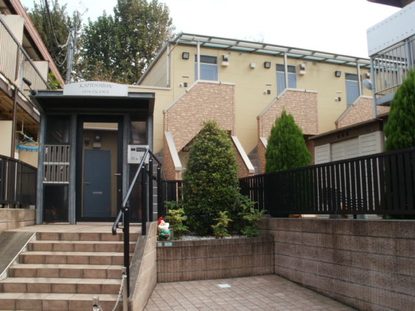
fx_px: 432
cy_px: 156
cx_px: 208
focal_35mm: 36
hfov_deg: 51.4
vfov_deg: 39.7
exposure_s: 1/160
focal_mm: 6.3
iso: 100
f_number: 5.6
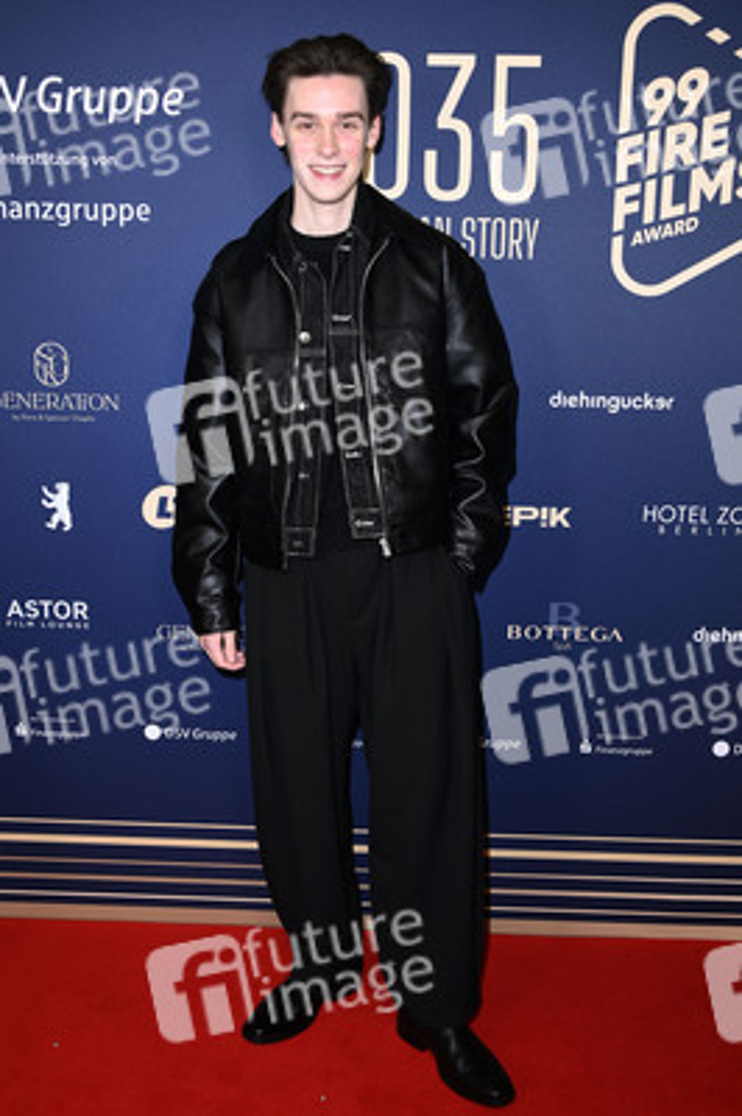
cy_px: 558
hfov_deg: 37.8
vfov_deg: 54.5
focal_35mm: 35
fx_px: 1084
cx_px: 371
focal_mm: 35
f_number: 5.6
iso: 500
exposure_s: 1/250
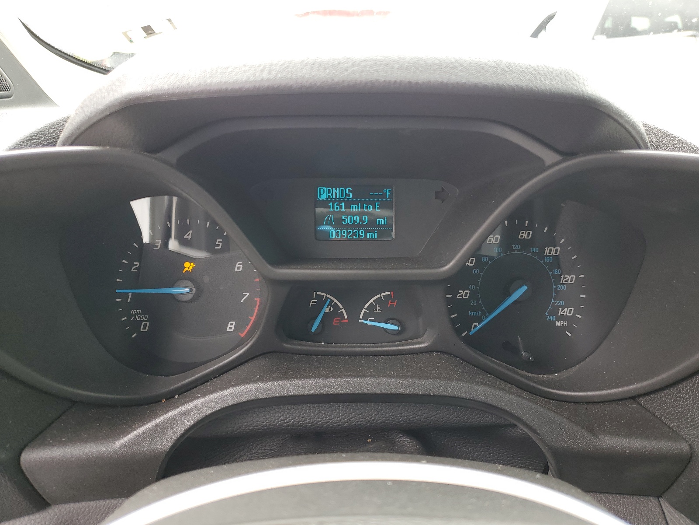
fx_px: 525
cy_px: 262
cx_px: 350
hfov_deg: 67.3
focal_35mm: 26
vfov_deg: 53.1
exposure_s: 1/147
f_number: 1.5
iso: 50
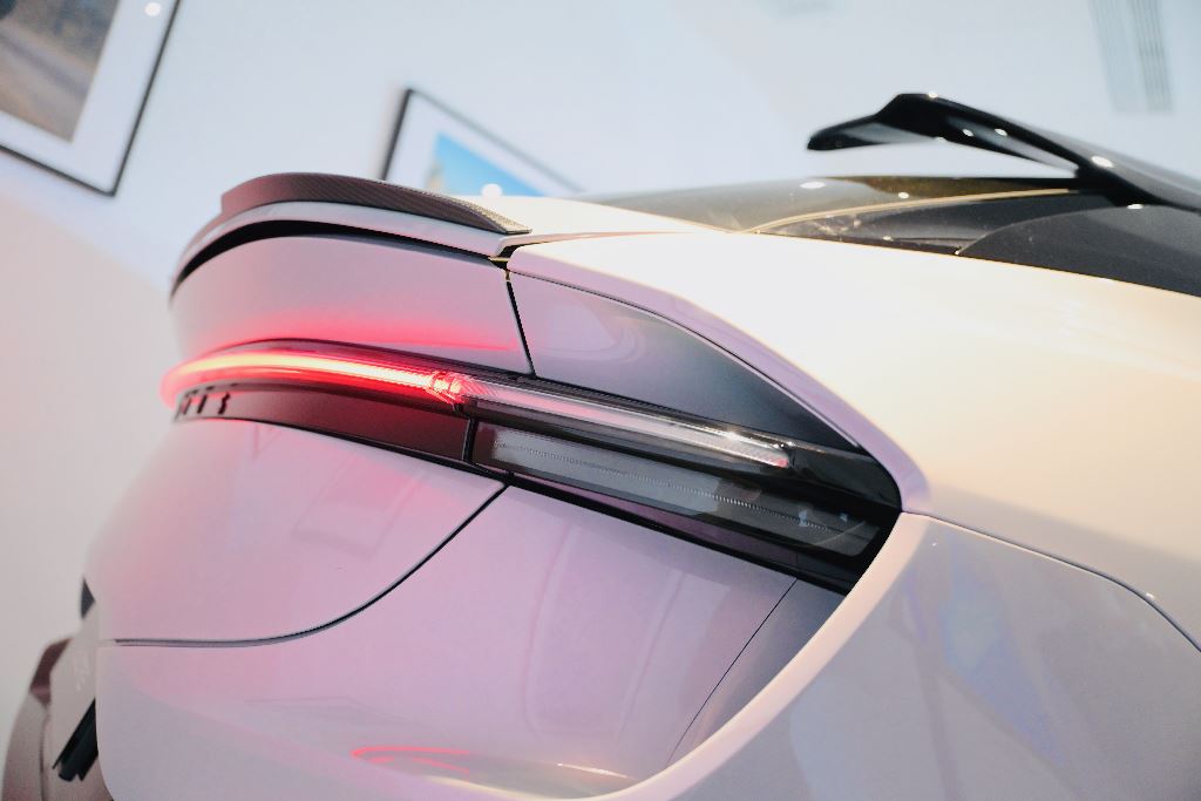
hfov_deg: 55.1
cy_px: 400
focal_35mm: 34
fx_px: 1151
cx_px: 600
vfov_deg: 38.4
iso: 2500
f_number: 2.8
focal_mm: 34.5
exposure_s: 1/125
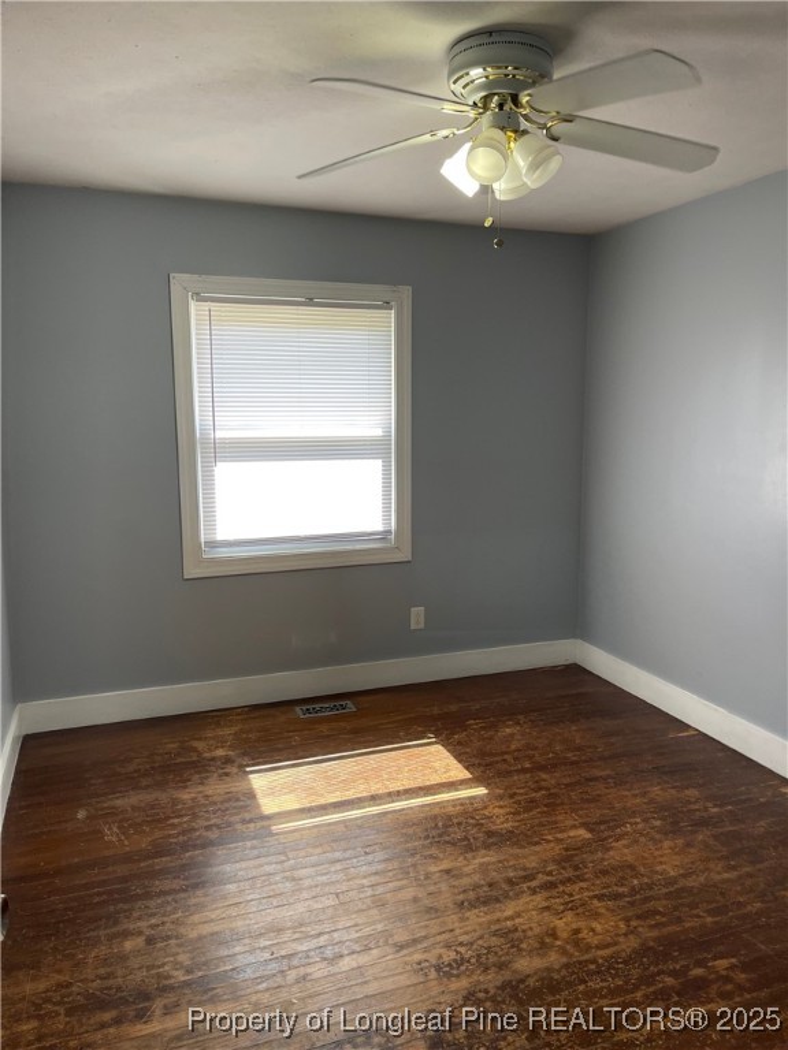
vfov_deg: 69.4
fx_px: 759
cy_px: 525
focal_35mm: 25
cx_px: 394
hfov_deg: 54.9
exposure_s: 1/120
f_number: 1.6
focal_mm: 5.1
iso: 100
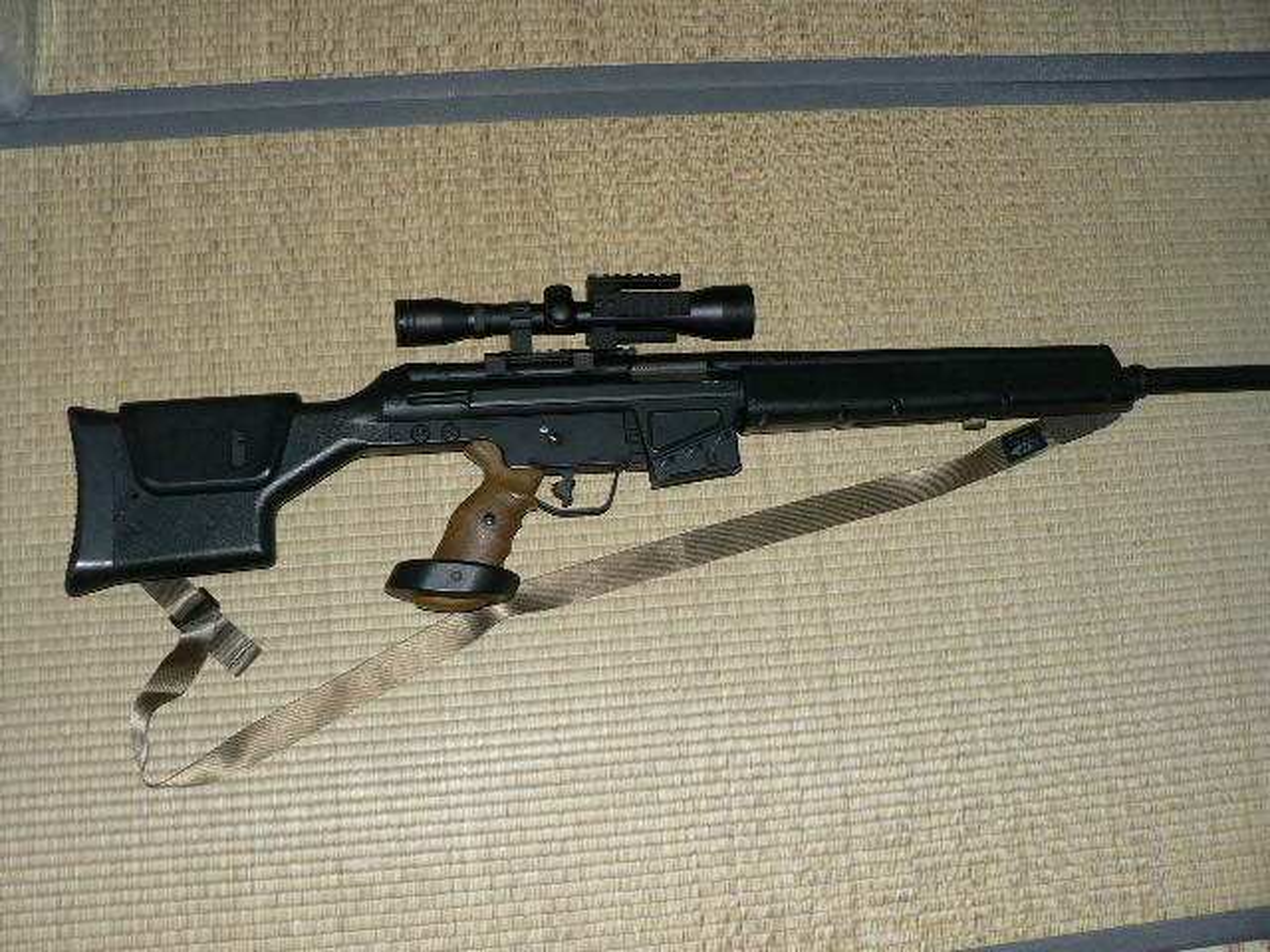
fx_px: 1321
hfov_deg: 51.4
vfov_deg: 39.7
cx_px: 635
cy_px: 476
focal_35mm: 36
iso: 100
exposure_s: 1/60
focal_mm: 6
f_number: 2.8
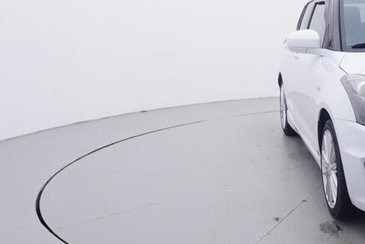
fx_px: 529
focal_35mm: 52
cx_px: 359
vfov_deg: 25.8
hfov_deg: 34.8
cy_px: 81
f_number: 5
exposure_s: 1/80
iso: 200
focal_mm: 15
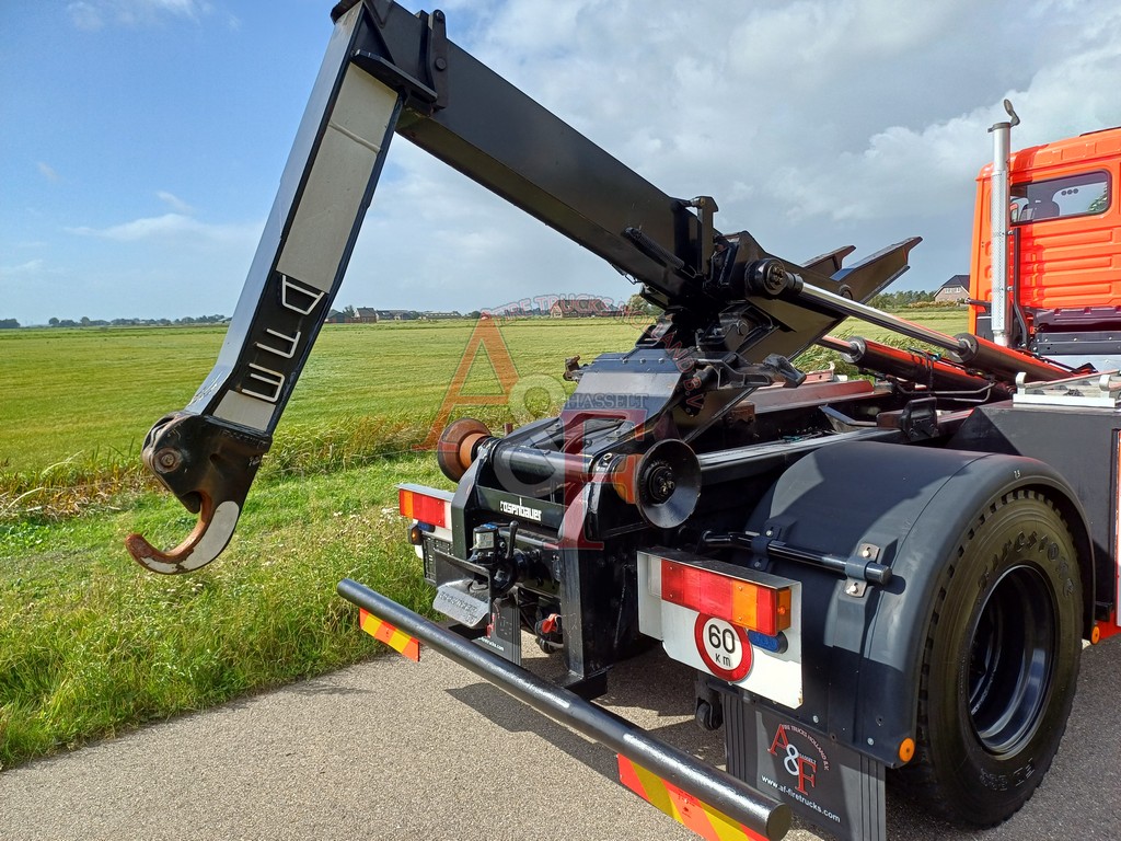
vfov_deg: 54.9
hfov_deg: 69.4
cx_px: 560
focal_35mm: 25
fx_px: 810
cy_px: 420
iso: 50
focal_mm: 4.65
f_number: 1.8
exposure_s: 1/1024
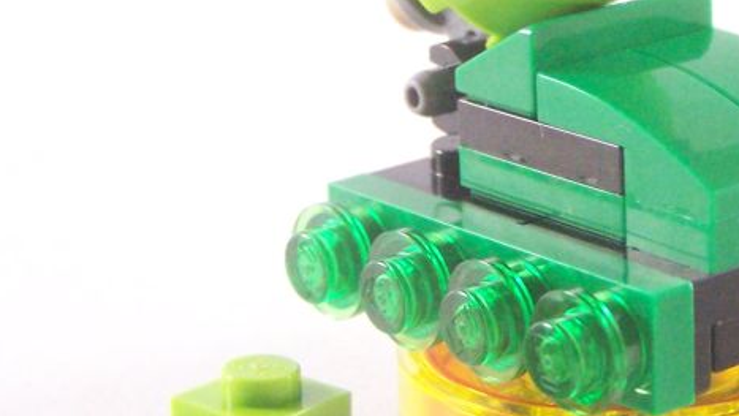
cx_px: 703
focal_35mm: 160
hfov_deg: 13.3
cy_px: -2
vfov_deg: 7.6
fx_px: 3136
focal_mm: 11.1
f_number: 3.2
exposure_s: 1/60
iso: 400
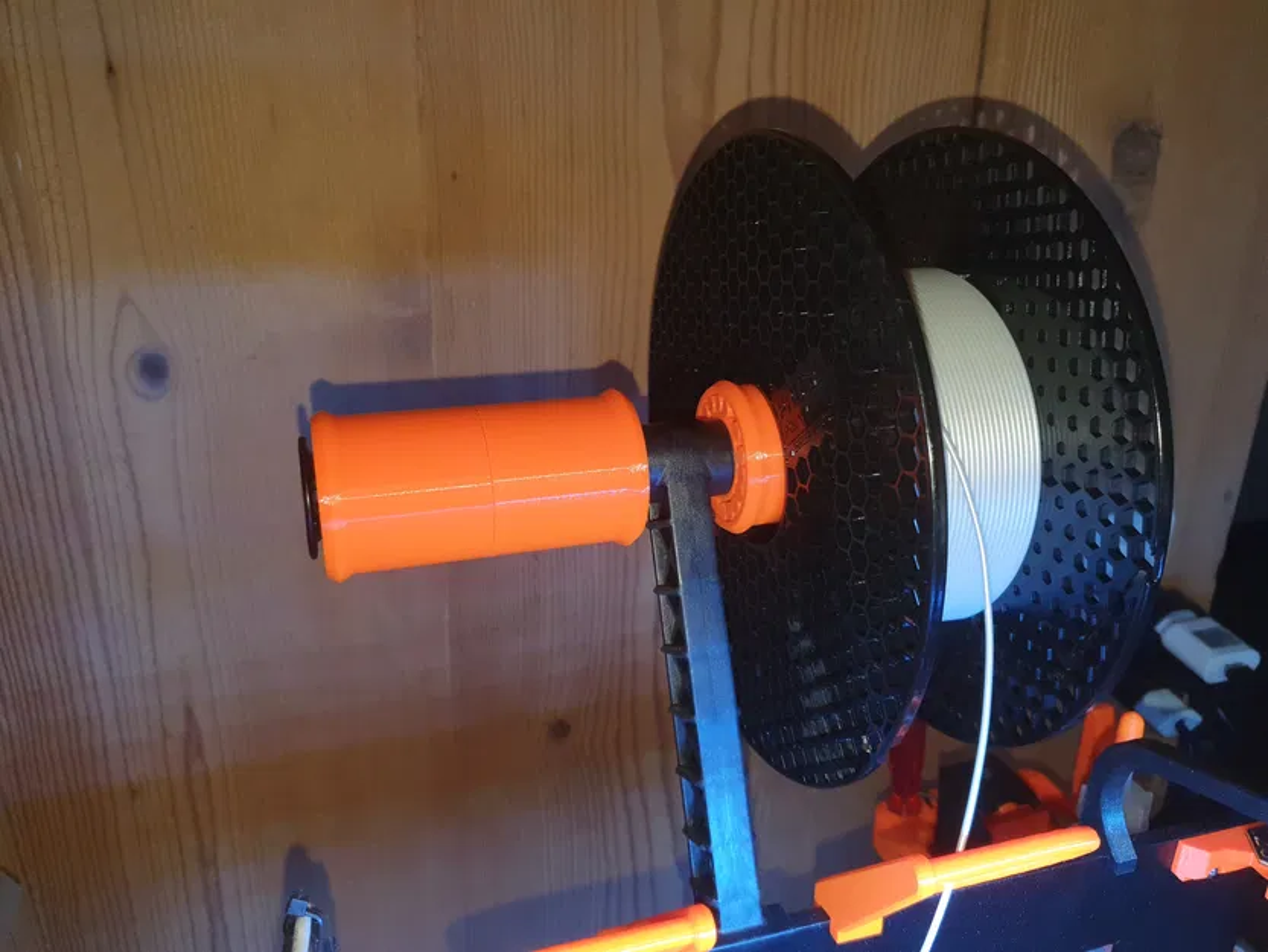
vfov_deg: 53.1
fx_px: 953
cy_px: 476
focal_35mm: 26
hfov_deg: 67.3
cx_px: 634
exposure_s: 1/50
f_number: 1.5
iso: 125
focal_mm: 4.32
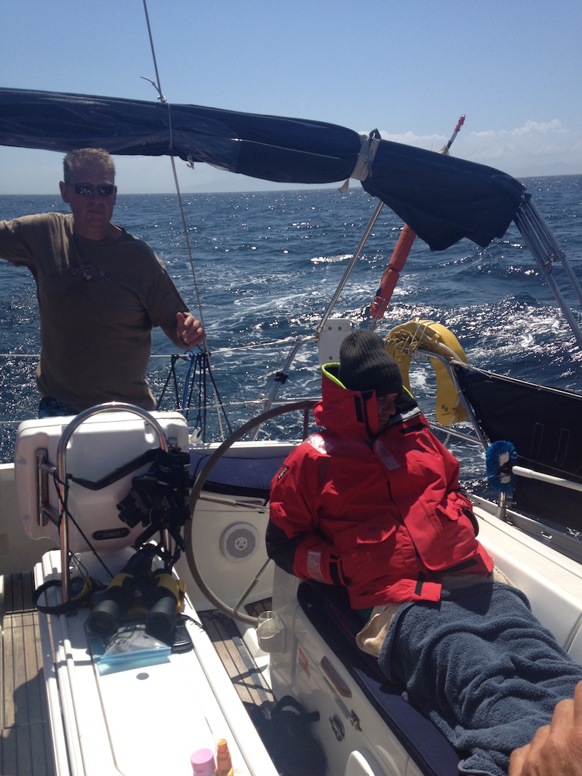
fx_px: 785
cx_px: 291
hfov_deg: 40.7
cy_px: 388
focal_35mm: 35
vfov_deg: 52.6
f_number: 2.4
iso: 64
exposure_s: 1/2513
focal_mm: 4.28
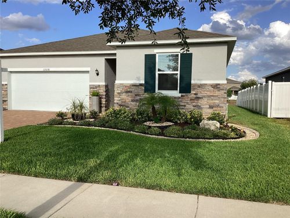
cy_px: 109
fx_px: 260
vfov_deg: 45.4
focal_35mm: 31
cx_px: 145
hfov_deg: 58.4
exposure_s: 1/1101
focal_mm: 3.3
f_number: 2.4
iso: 25
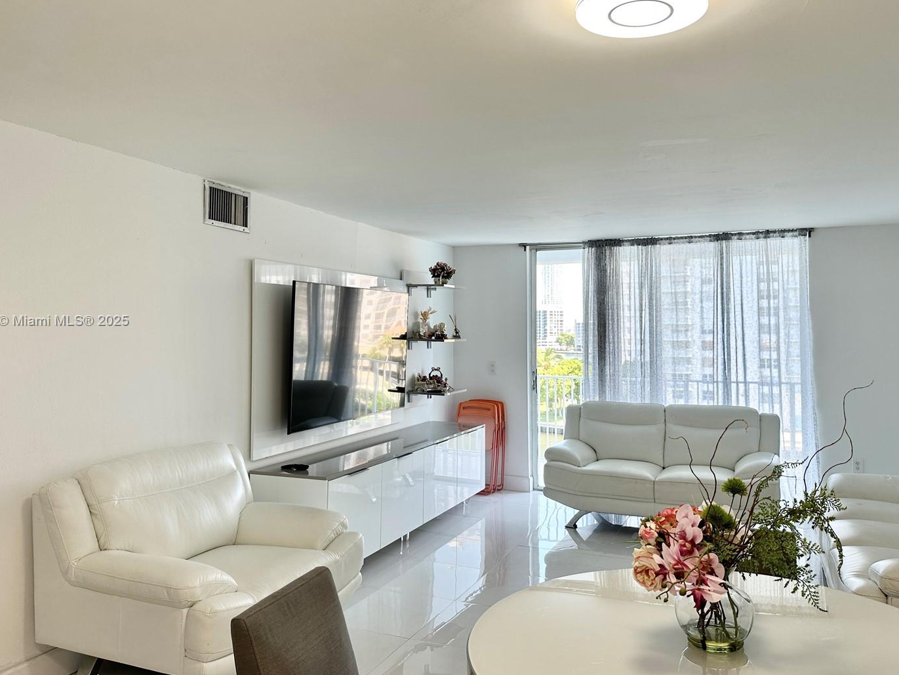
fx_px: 727
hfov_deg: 63.4
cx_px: 443
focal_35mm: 28
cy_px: 321
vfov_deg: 49.7
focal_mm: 6.86
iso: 80
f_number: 1.78
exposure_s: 1/176
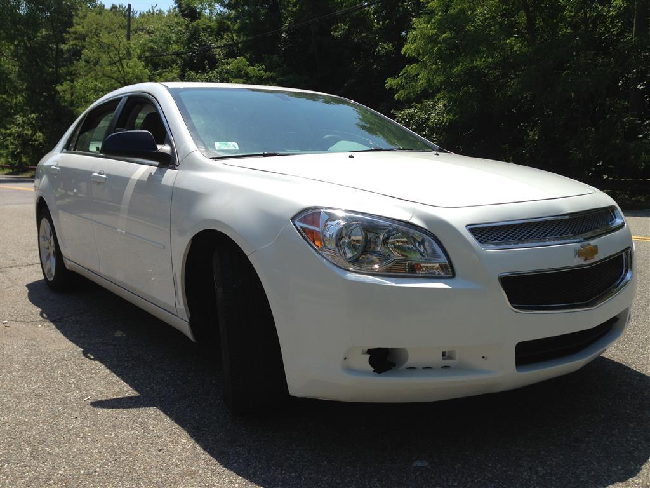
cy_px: 244
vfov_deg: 42.9
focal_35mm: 33
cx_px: 325
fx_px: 620
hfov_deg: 55.4
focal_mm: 4.13
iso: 50
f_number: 2.4
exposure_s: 1/1391
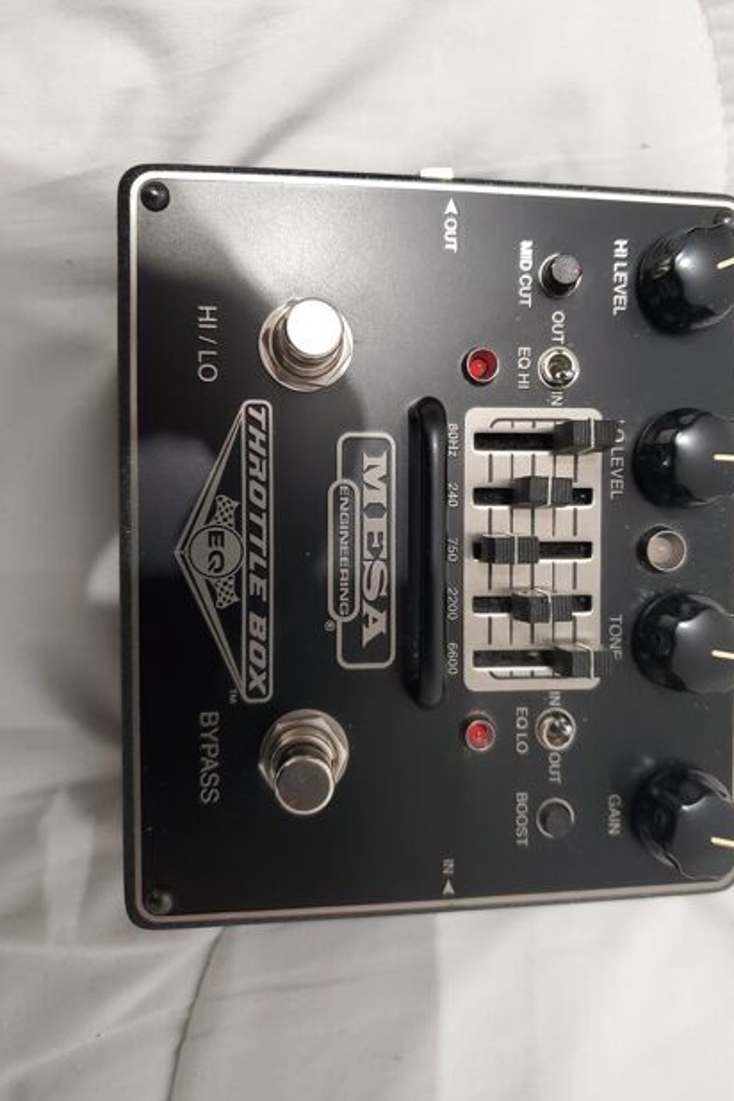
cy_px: 538
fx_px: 856
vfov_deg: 65.5
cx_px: 412
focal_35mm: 28
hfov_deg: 46.3
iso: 500
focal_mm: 4.3
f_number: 1.5
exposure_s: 1/50
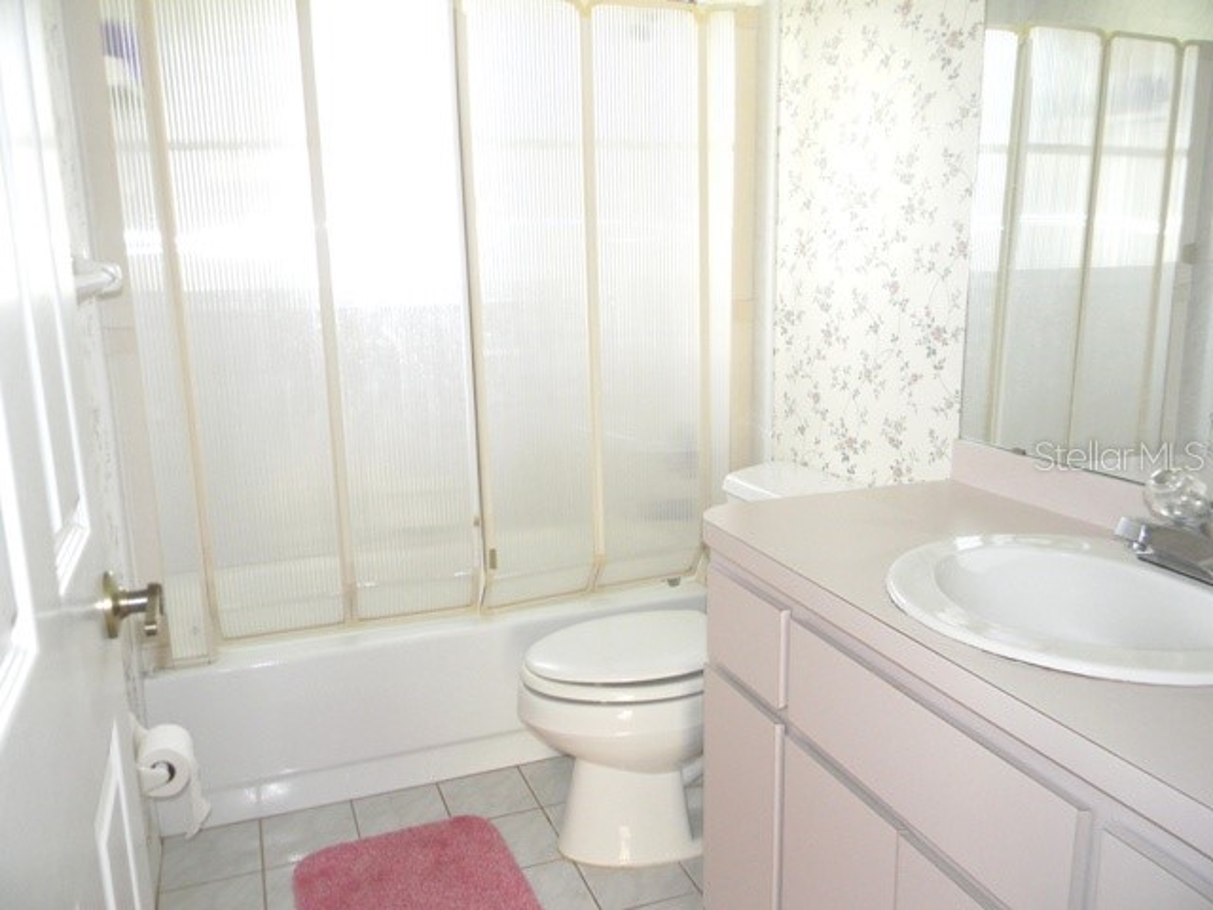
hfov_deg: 63.4
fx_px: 981
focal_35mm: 28
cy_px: 455
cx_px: 606
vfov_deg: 49.7
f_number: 3.5
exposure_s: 1/30
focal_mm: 5
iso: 193
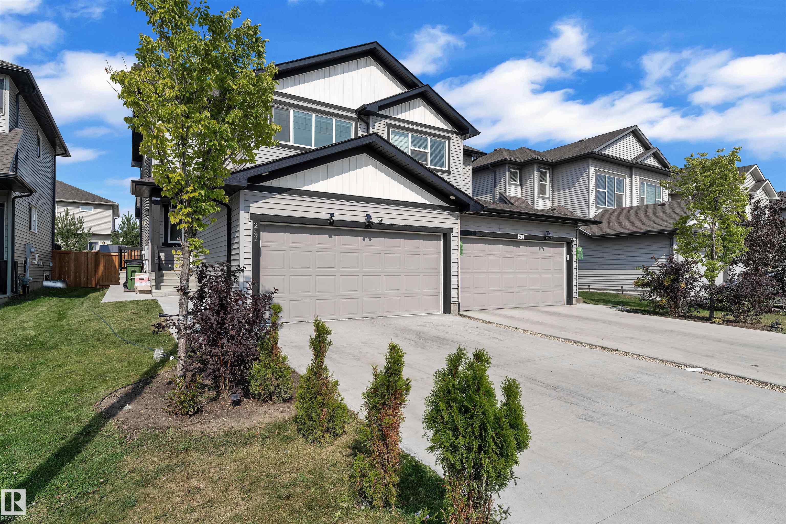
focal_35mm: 19
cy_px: 262
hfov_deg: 87.2
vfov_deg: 64.8
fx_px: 413
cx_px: 393
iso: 160
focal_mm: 18.9
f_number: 8
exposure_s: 1/640
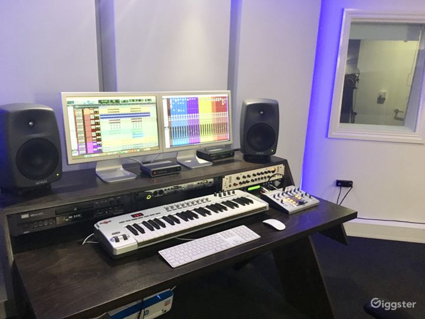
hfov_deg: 61.7
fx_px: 356
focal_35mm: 29
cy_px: 160
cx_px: 212
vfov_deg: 48.2
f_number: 2.2
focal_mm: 4.15
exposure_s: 1/25
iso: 200
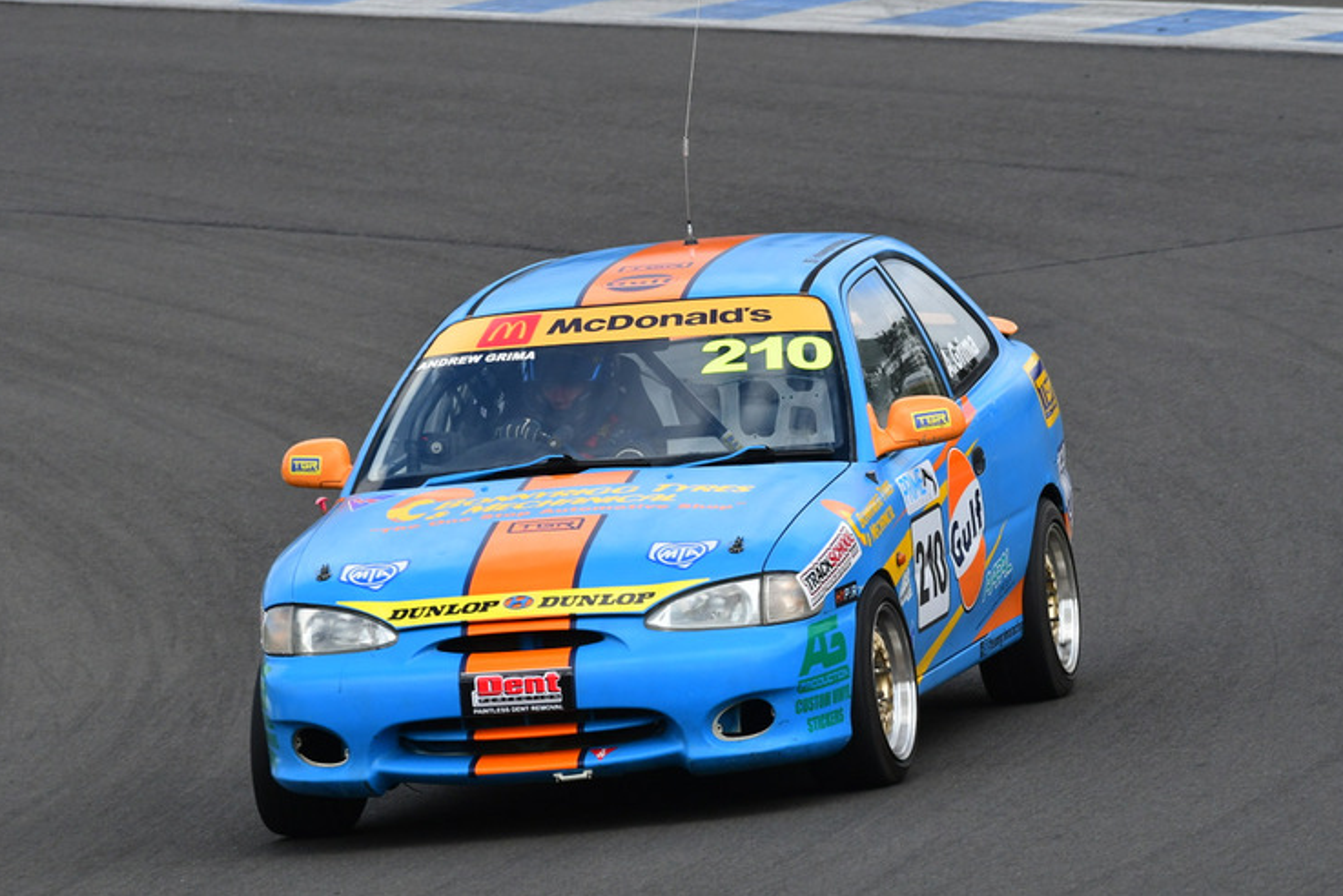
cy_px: 415
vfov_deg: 3.0
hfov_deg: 4.5
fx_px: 17017
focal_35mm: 456
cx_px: 632
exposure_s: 1/640
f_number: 10
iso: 640
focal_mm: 280
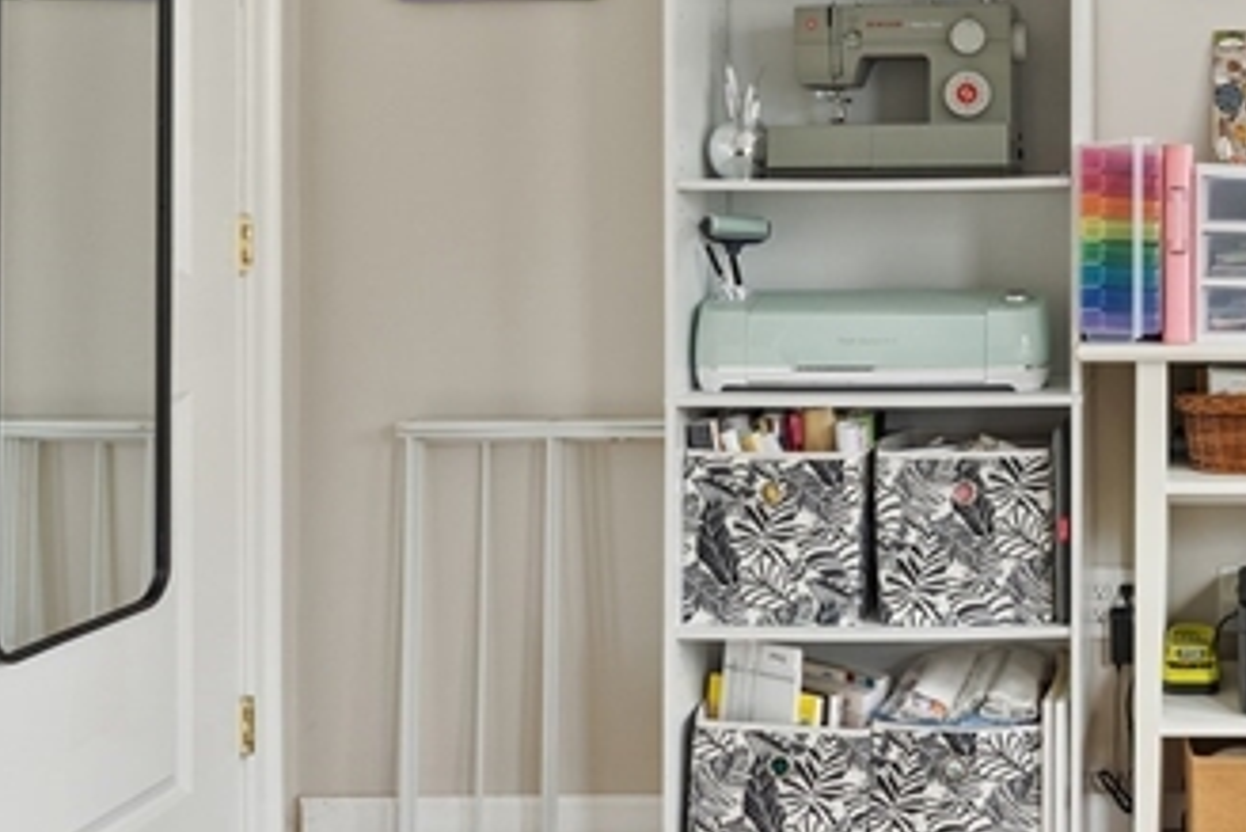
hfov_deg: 36.4
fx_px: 1731
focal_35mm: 50
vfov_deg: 26.4
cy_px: 139
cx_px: 1189
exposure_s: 1/4
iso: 320
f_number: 7.1
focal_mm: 16
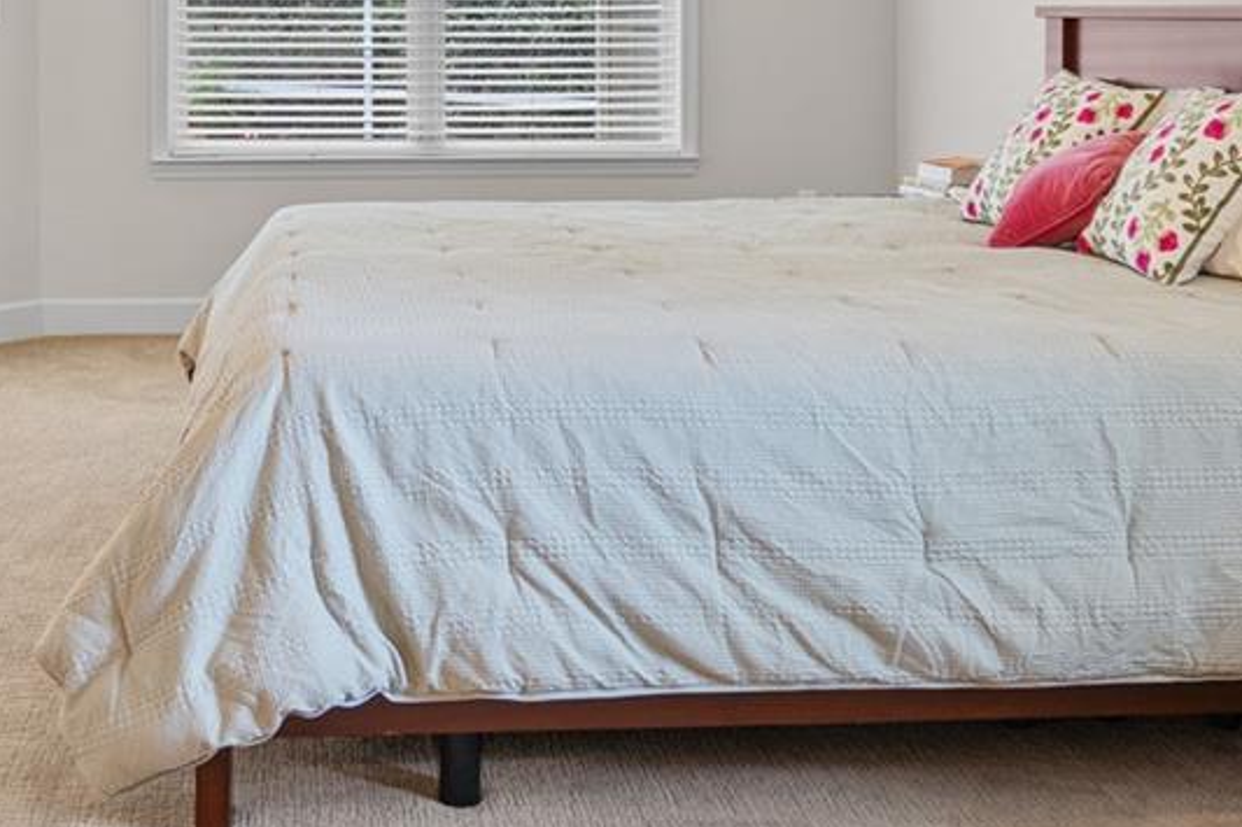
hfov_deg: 40.5
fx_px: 1655
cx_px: 401
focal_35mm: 48
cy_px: 105
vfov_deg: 27.2
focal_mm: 16
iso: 125
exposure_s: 1/3
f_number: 4
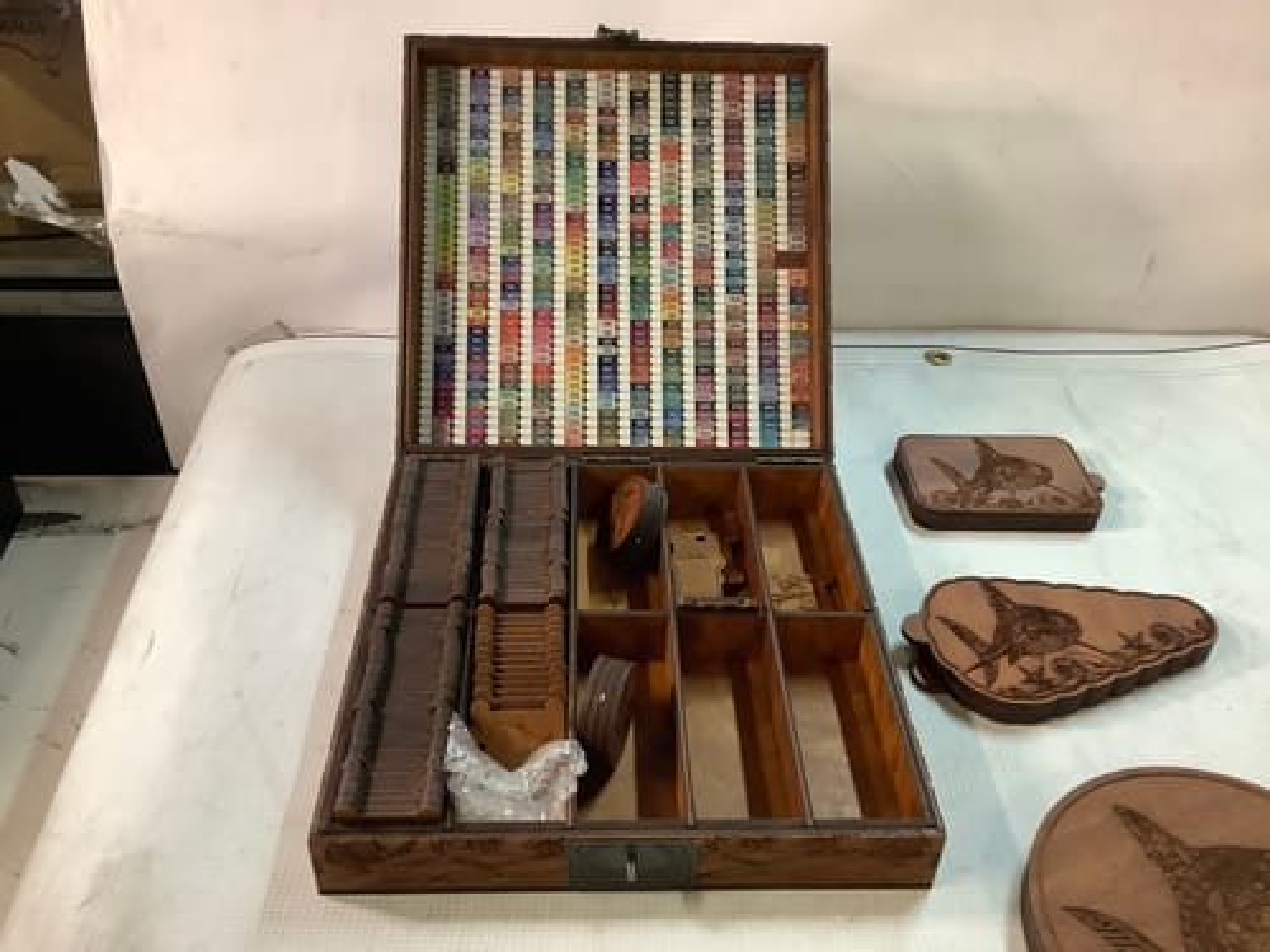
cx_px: 635
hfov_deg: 58.4
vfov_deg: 45.4
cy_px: 476
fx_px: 1137
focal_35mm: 31
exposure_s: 1/50
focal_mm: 3.3
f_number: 2.4
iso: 160
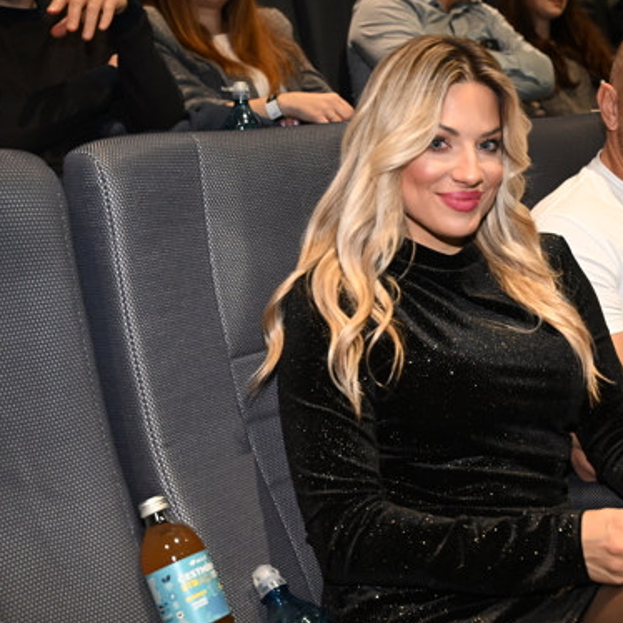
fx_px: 973
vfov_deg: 35.5
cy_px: 295
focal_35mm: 48
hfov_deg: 34.8
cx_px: 456
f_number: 4.5
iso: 4000
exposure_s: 1/40
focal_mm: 30.5
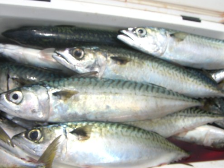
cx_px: 102
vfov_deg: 29.6
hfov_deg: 38.9
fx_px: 317
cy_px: 99
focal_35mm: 49
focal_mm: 6.2
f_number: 4.3
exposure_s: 1/1600
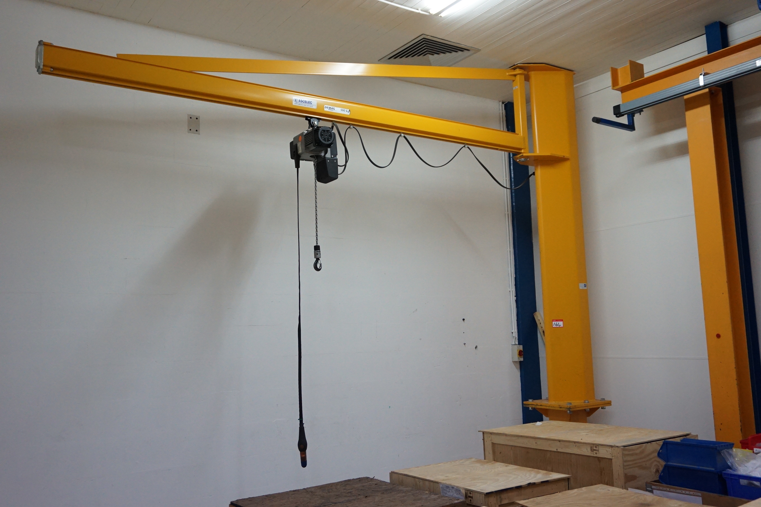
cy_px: 254
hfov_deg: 59.5
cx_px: 380
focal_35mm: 32
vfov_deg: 41.7
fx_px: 666
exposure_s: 1/160
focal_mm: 21
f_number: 4
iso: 1600
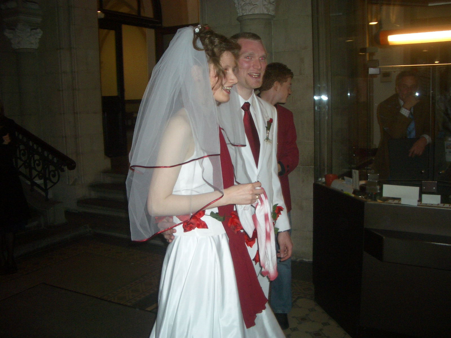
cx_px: 226
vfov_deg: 40.7
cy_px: 169
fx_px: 456
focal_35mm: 35
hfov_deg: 52.6
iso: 100
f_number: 2.6
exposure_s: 1/60
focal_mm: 5.8
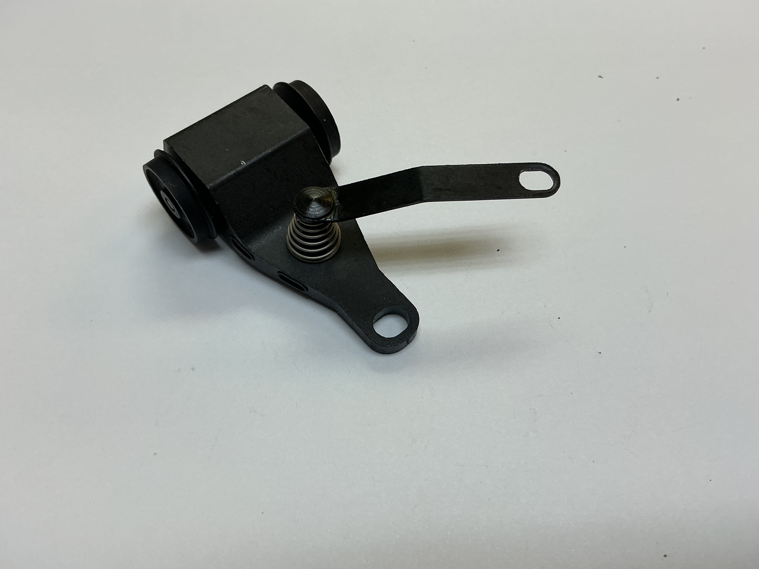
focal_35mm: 29
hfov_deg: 61.7
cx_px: 380
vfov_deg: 48.2
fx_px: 636
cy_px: 284
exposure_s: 1/100
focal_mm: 3
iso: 25
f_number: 1.8
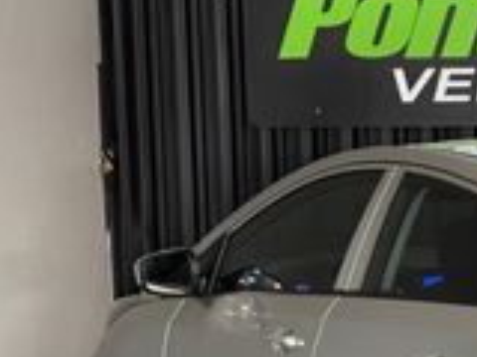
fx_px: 2108
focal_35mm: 153
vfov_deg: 9.6
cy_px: 372
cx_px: 599
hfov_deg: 12.5
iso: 125
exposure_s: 1/40
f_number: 1.6
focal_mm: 5.96
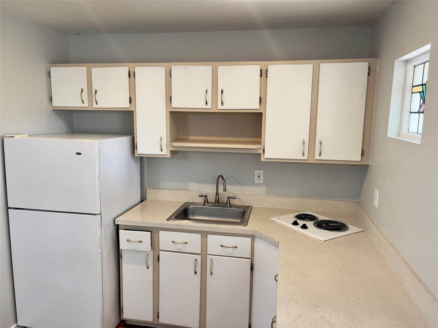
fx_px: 316
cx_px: 219
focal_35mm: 25
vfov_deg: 54.9
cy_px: 164
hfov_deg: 69.4
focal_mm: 5.1
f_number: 1.6
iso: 100
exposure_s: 1/60
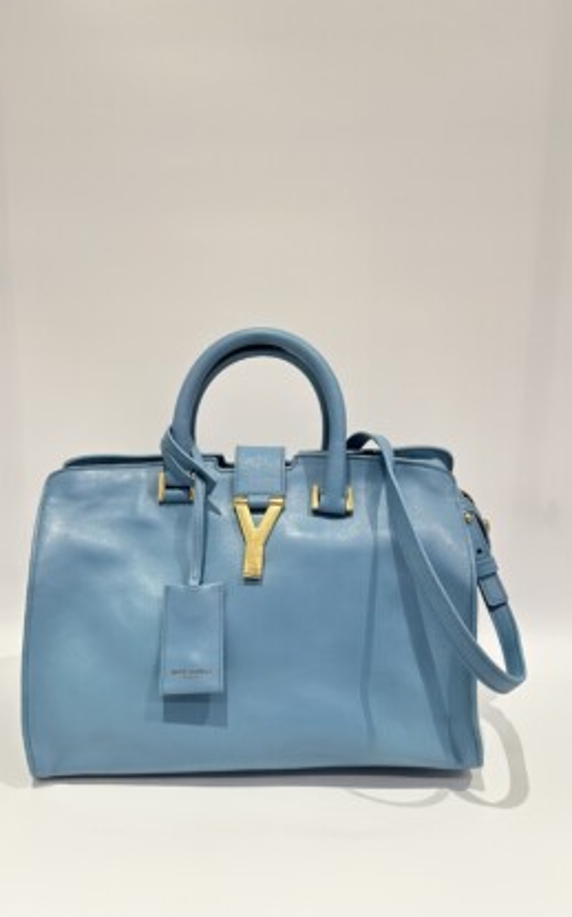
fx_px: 674
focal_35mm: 27
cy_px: 462
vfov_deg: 68.4
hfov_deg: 46.0
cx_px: 276
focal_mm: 6.86
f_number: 1.78
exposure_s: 1/50
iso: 160
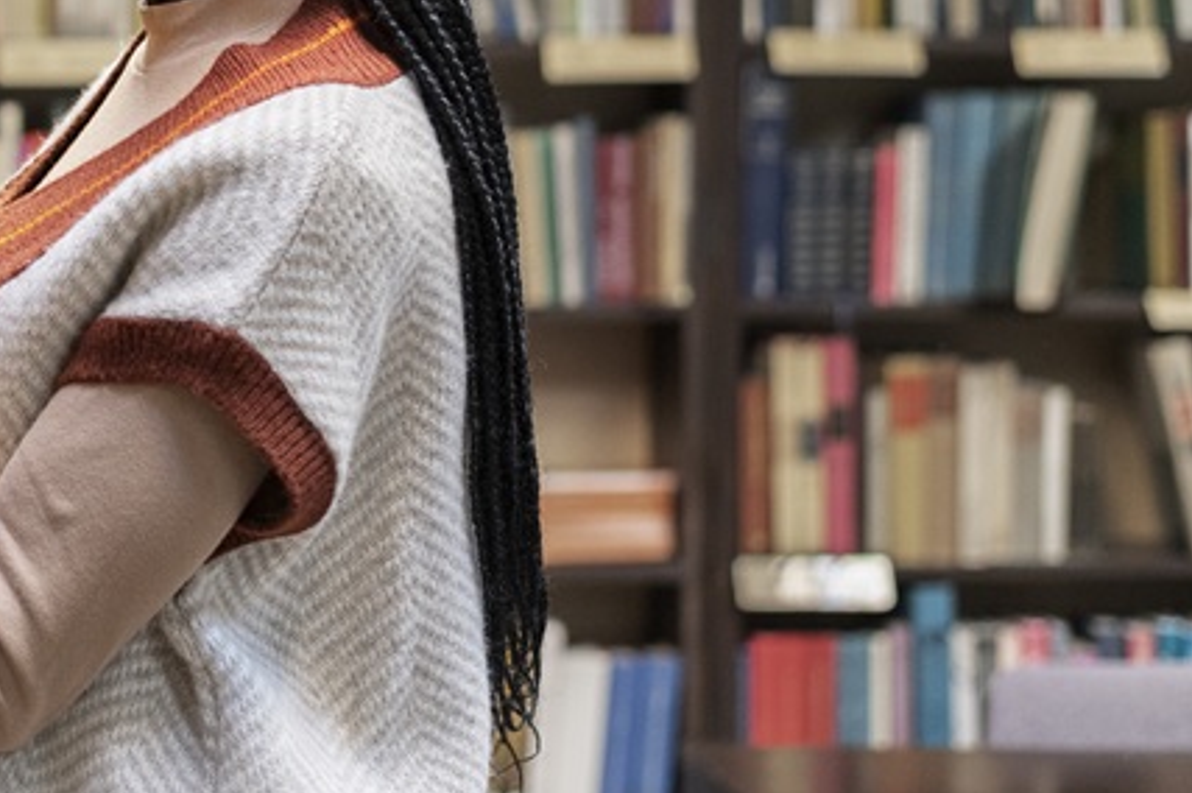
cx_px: -165
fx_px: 3970
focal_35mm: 120
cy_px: -15
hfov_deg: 16.5
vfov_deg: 11.3
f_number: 2.5
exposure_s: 1/200
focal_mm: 50
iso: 1000
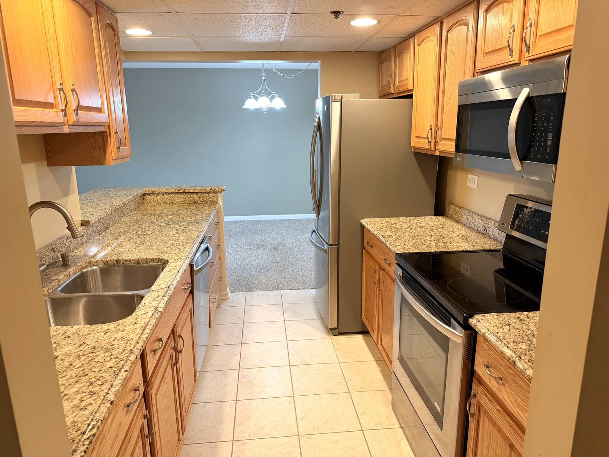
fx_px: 422
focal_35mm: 24
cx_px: 304
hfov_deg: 71.6
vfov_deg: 56.8
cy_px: 228
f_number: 1.78
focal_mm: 6.76
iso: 200
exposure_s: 1/60
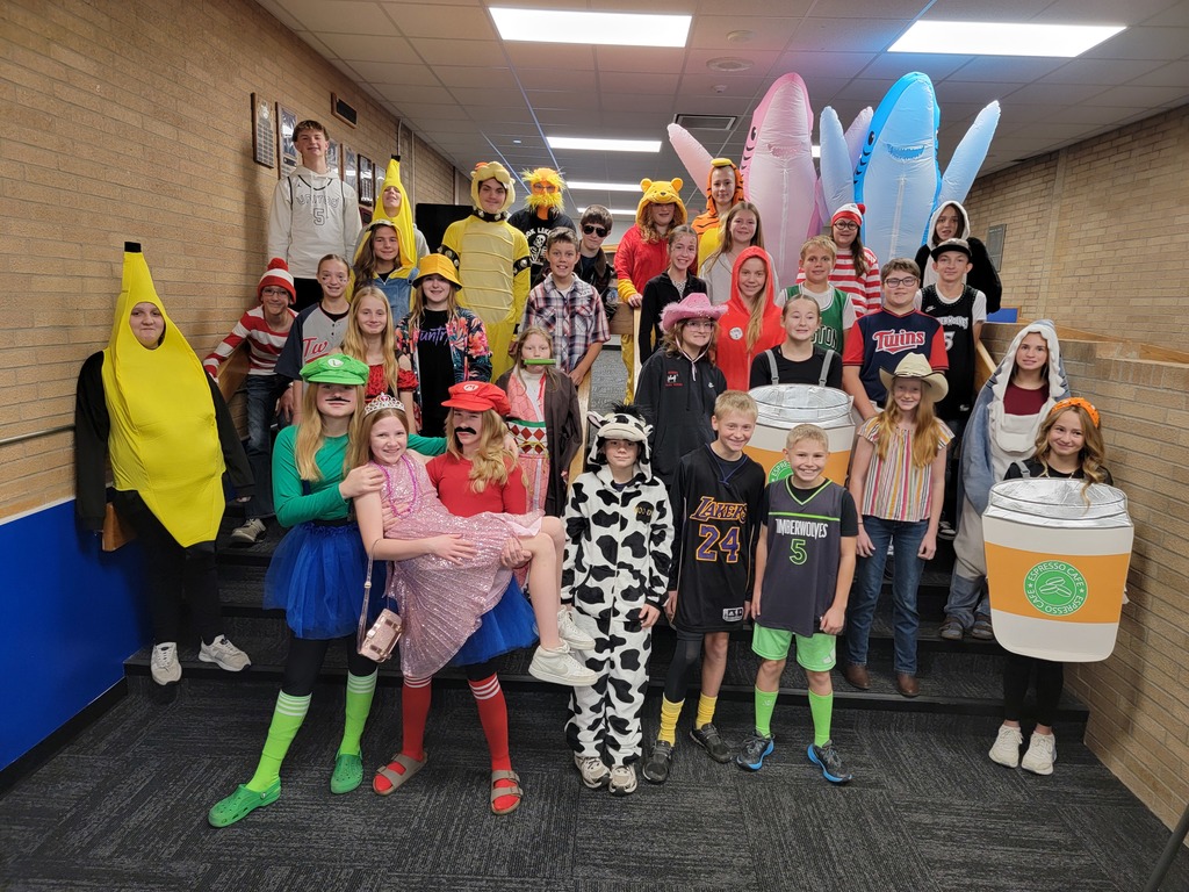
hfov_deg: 71.6
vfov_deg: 56.8
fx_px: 824
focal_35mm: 24
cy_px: 446
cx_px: 594
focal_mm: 6.7
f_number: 1.8
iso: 200
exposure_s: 1/40
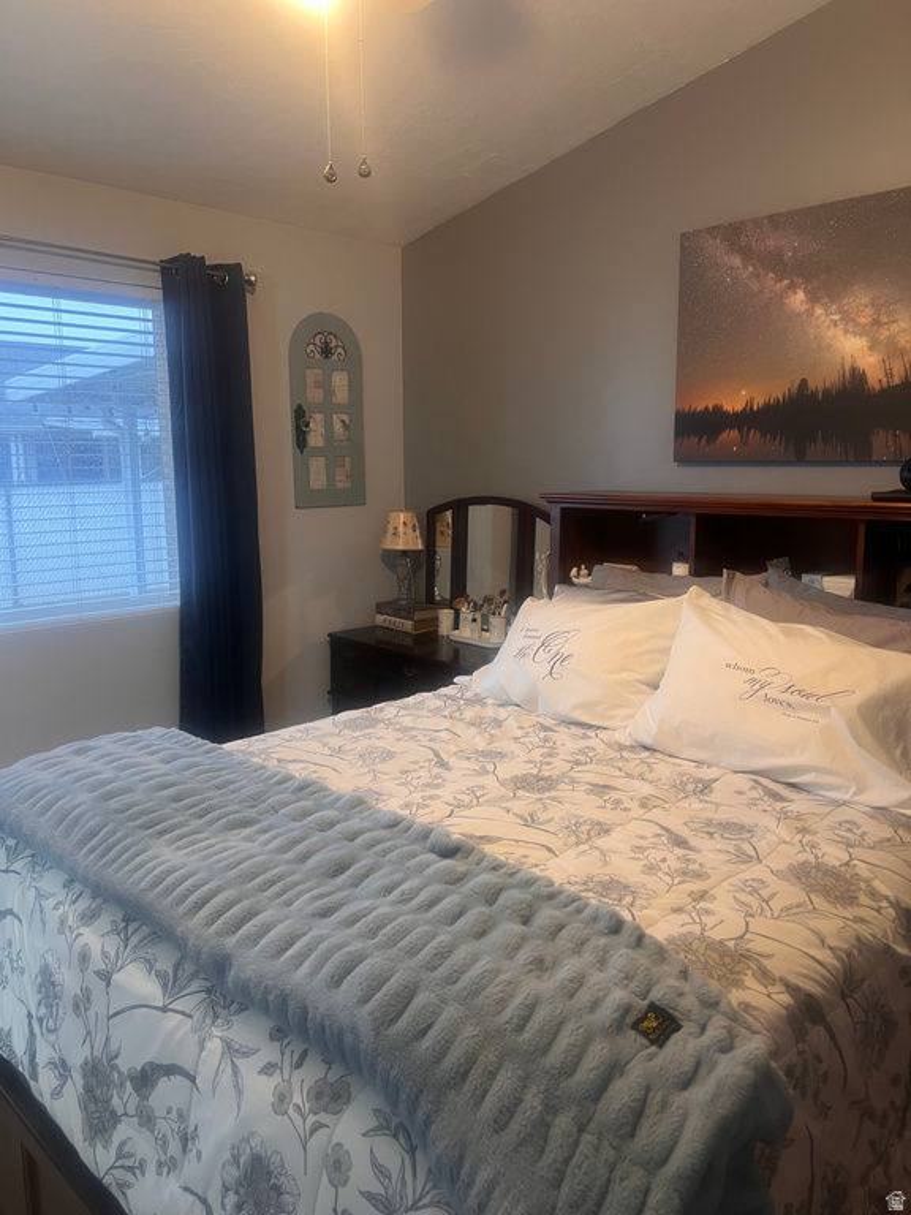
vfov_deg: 67.3
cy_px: 608
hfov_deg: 53.1
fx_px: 912
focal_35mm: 26
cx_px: 456
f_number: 1.5
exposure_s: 1/60
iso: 160
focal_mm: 5.7
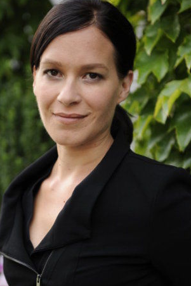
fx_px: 741
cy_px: 164
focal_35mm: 93
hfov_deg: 14.7
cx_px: 88
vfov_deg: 21.9
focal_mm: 70
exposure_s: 1/125
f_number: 2.8
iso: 200
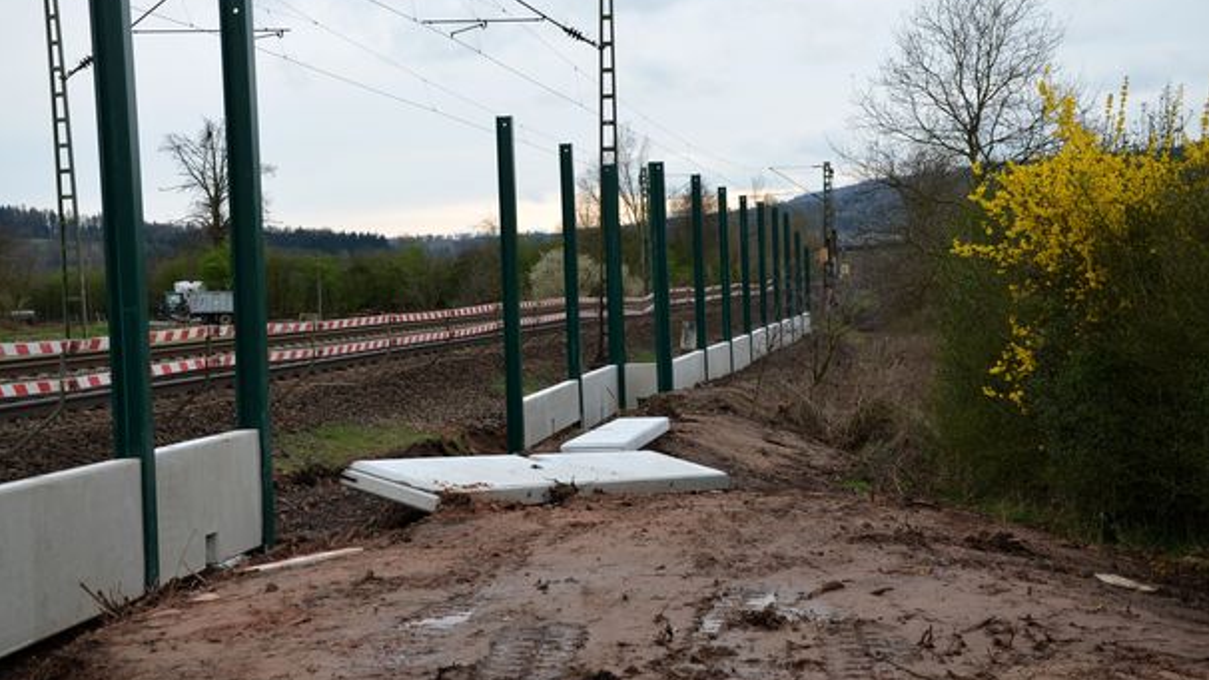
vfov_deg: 20.1
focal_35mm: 60
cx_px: 604
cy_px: 309
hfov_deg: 34.9
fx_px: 1924
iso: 160
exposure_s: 1/200
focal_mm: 38
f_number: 7.1
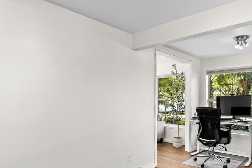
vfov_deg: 51.1
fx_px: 175
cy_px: 97
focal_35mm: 25
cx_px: 156
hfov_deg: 70.5
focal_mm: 10
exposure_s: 1/15
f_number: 7.1
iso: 100
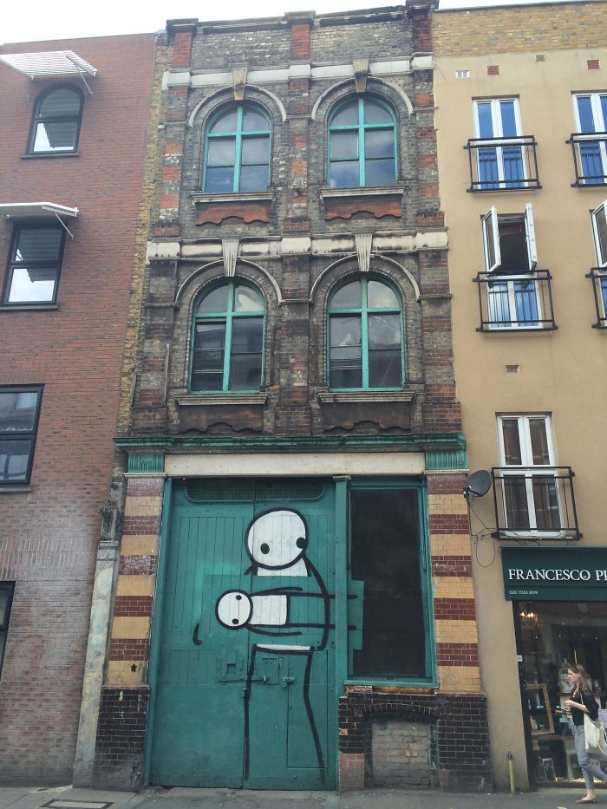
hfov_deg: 46.8
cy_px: 404
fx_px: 701
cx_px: 304
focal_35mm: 30
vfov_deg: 60.0
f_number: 2.2
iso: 32
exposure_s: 1/391
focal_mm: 4.12
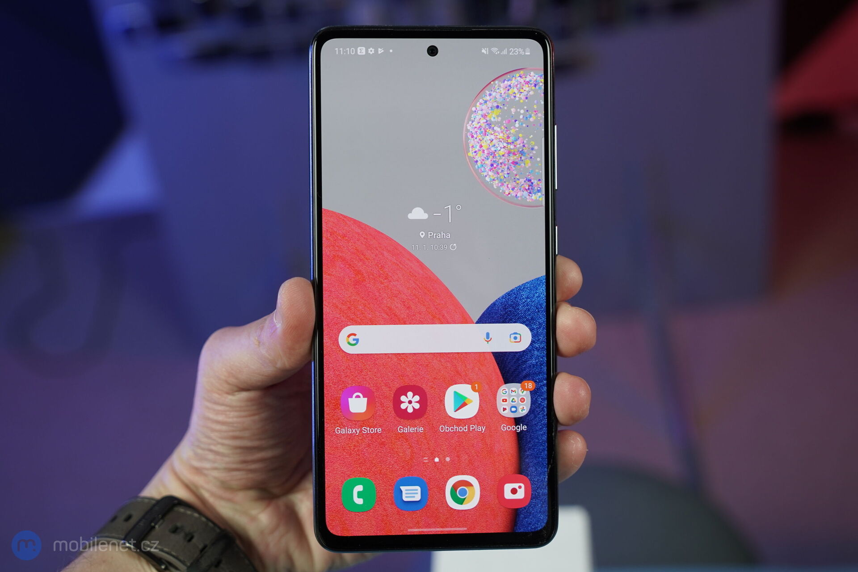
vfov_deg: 27.0
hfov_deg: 39.6
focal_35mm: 50
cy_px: 286
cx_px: 429
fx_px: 1192
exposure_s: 1/125
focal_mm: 50
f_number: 5
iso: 640
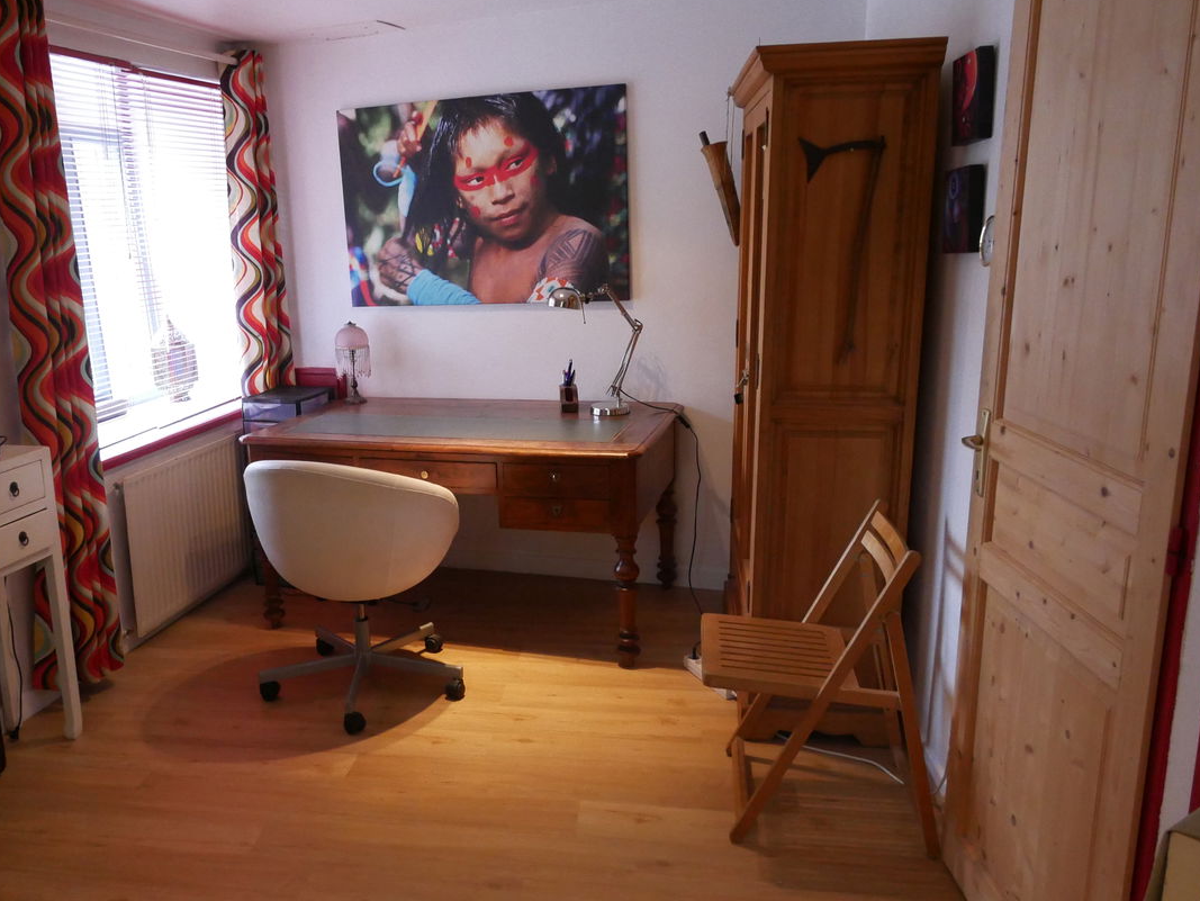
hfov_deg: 59.4
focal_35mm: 30
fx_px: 1040
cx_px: 476
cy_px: 470
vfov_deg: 46.8
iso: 2000
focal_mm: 10
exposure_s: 1/60
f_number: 4
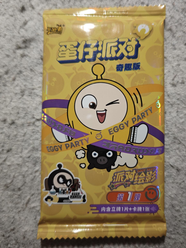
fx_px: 193
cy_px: 122
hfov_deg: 51.2
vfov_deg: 65.3
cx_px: 106
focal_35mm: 27
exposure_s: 1/50
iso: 500
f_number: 1.6
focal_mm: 6.55
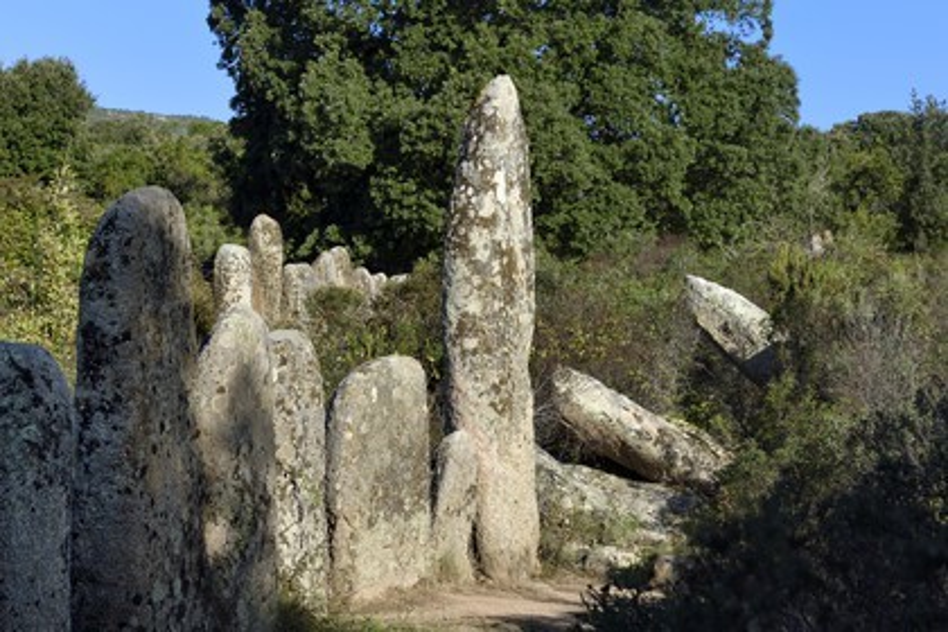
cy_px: 316
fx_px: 2501
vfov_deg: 14.4
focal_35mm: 95
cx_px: 474
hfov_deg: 21.5
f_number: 16
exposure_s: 1/160
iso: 200
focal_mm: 95
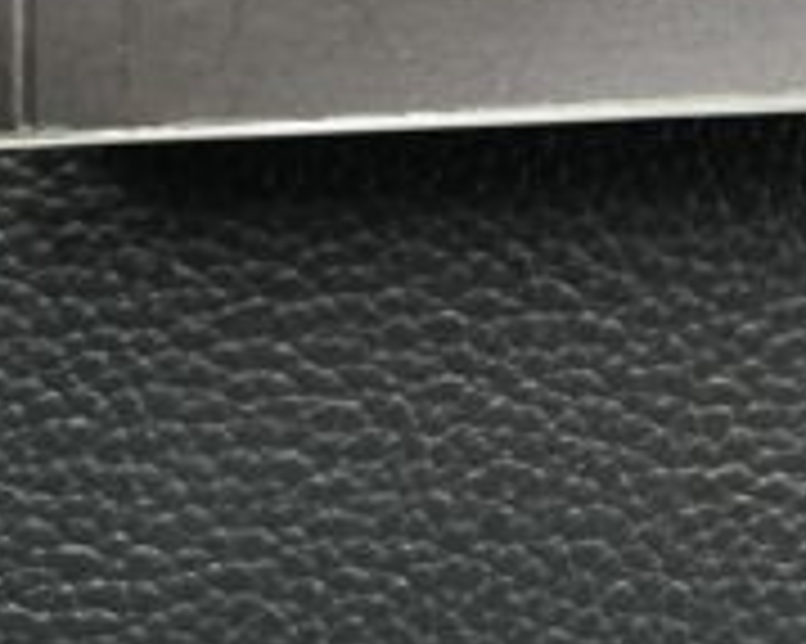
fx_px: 2694
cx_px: 1333
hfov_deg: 15.3
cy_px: -669
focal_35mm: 113
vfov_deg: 12.0
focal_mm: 5.1
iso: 40
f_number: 1.6
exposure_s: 1/168
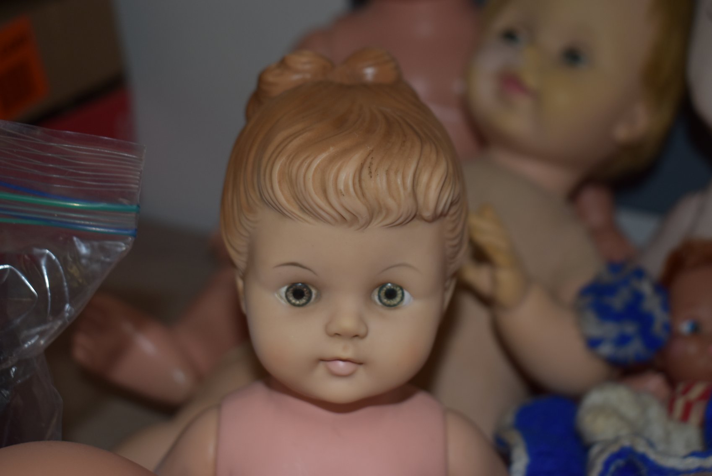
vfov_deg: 25.1
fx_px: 1069
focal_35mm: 54
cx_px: 356
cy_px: 238
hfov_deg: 36.8
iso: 280
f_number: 4.8
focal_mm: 36
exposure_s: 1/100
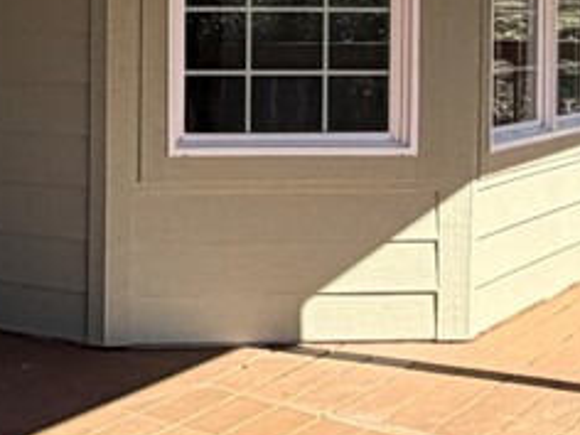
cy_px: 20
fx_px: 1592
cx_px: -194
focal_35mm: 95
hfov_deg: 19.0
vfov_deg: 15.3
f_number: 2.2
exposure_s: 1/502
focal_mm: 2.22
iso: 50
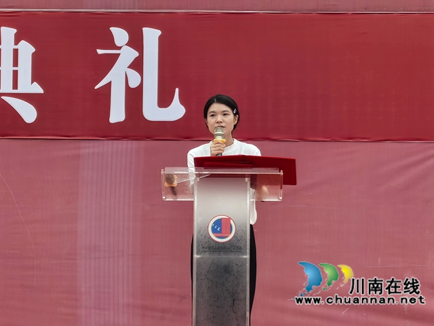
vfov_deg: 6.2
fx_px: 3009
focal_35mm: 240
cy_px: 163
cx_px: 217
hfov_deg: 8.2
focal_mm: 15
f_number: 2.1
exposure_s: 1/181
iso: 50
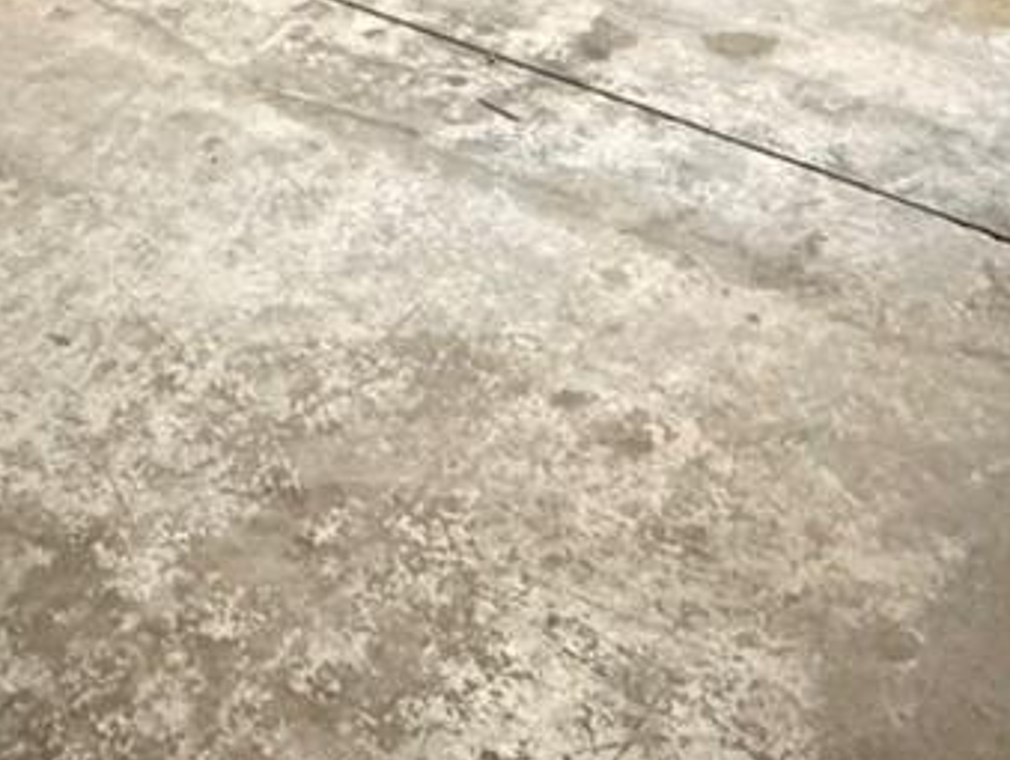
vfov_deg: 18.2
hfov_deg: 28.4
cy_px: -560
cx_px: 137
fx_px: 1928
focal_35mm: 66
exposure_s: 1/60
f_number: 2.2
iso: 800
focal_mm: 2.22
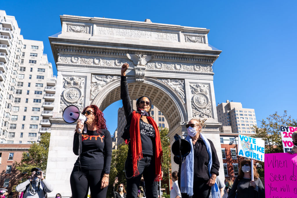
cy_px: 99
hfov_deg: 60.3
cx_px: 148
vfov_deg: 42.3
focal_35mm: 31
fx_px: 256
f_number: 6.3
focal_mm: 31
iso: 100
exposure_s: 1/400
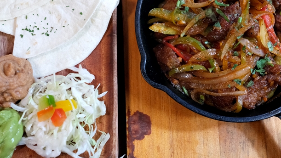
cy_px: 54
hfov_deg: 38.4
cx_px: 123
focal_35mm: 54
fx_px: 402
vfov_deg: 22.2
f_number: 2.8
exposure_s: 1/125
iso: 1600
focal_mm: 23
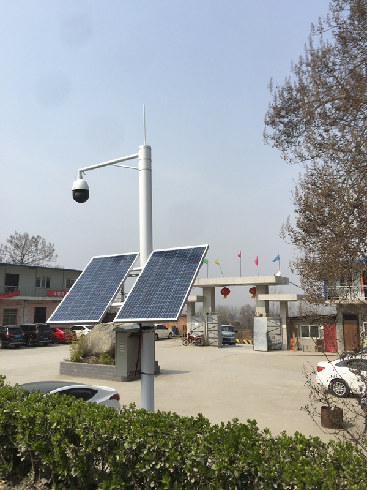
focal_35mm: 29
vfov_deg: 61.7
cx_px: 184
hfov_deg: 48.2
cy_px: 245
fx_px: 410
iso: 25
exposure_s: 1/2262
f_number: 2.2
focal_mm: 4.15
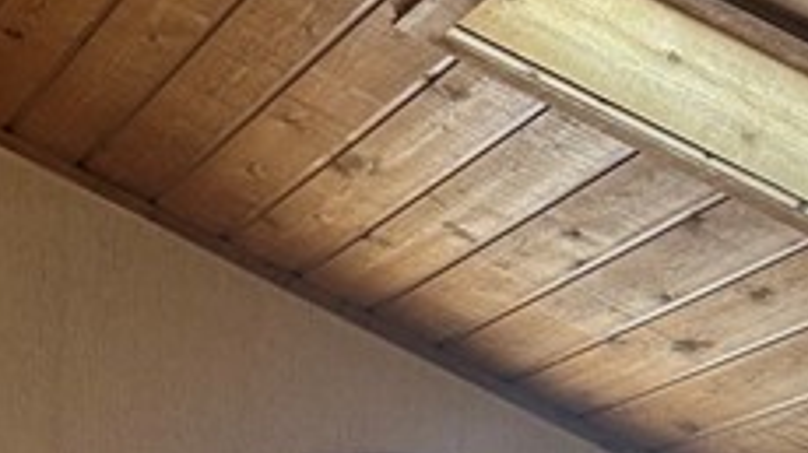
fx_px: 2698
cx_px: -344
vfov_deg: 9.2
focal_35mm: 126
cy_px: 776
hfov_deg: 15.9
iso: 100
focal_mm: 5.7
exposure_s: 1/120
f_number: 1.5
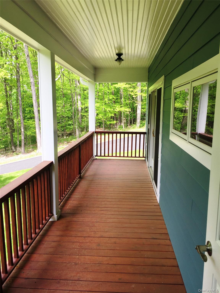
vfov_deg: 61.7
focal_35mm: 29
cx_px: 110
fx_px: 246
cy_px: 146
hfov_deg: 48.2
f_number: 2.2
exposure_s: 1/264
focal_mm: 4.15
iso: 32
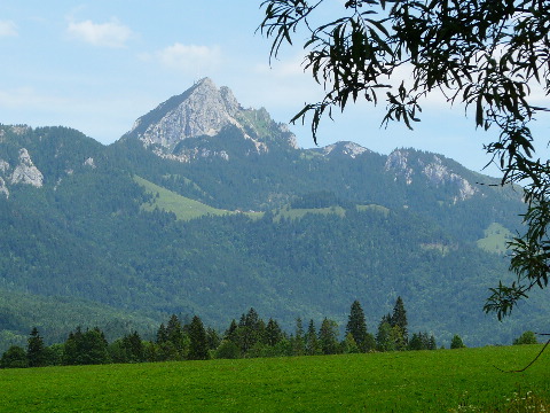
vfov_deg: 11.2
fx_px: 2097
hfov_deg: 14.9
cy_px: 206
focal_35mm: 132
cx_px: 275
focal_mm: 13.6
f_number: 5.6
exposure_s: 1/320
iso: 100
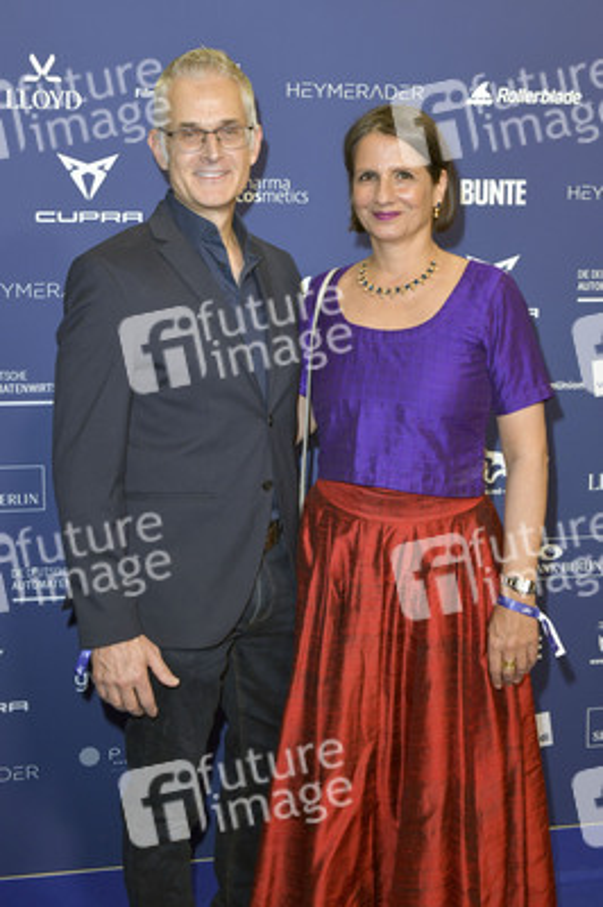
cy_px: 454
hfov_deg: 29.8
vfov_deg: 43.6
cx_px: 302
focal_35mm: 45
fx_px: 1132
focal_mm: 45
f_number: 5.6
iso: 1000
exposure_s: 1/200
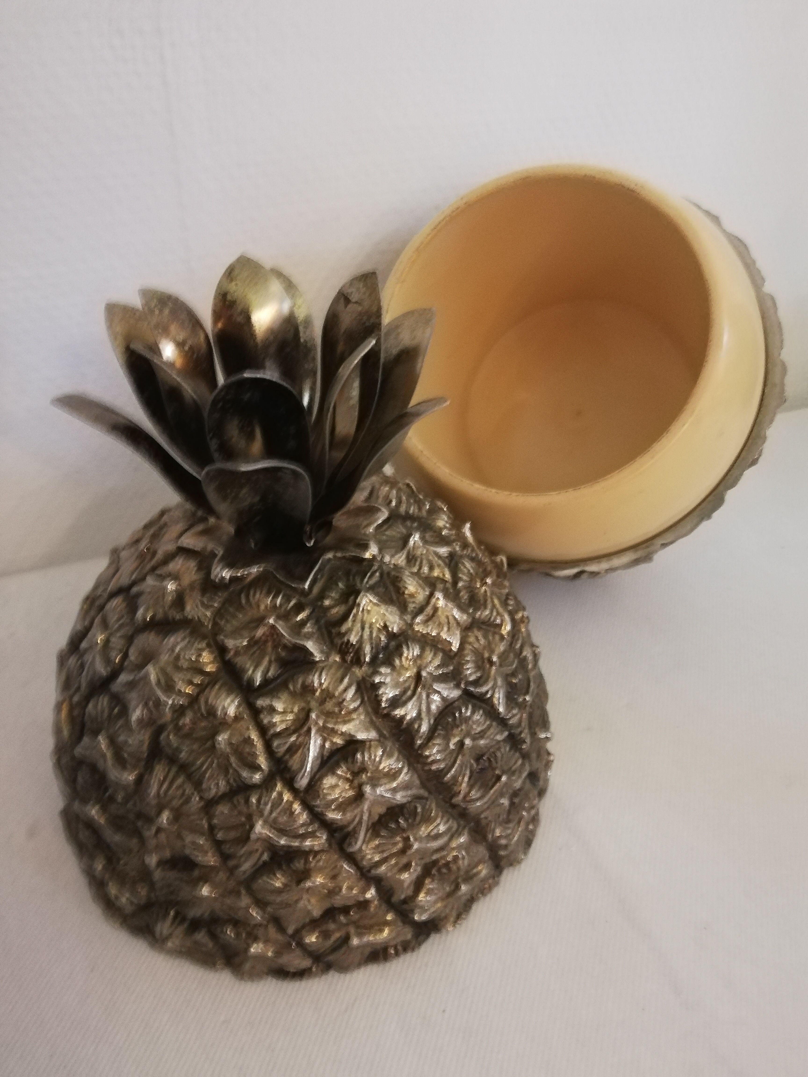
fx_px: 809
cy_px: 538
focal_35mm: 26
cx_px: 404
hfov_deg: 53.1
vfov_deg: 67.3
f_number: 2.2
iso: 640
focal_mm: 3.81
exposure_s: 1/16.7
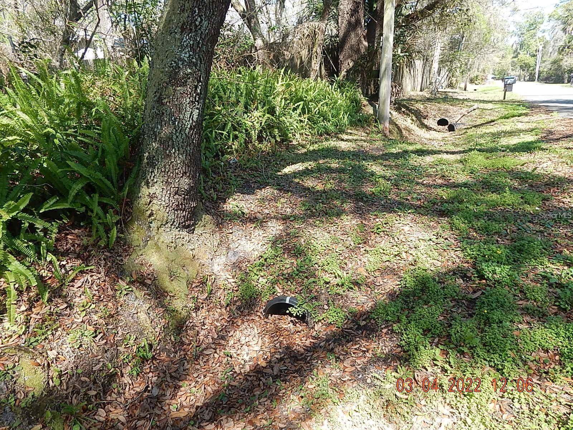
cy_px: 215
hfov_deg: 76.4
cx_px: 286
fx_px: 364
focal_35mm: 22
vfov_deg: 61.1
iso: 125
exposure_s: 1/320
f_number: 3
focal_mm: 4
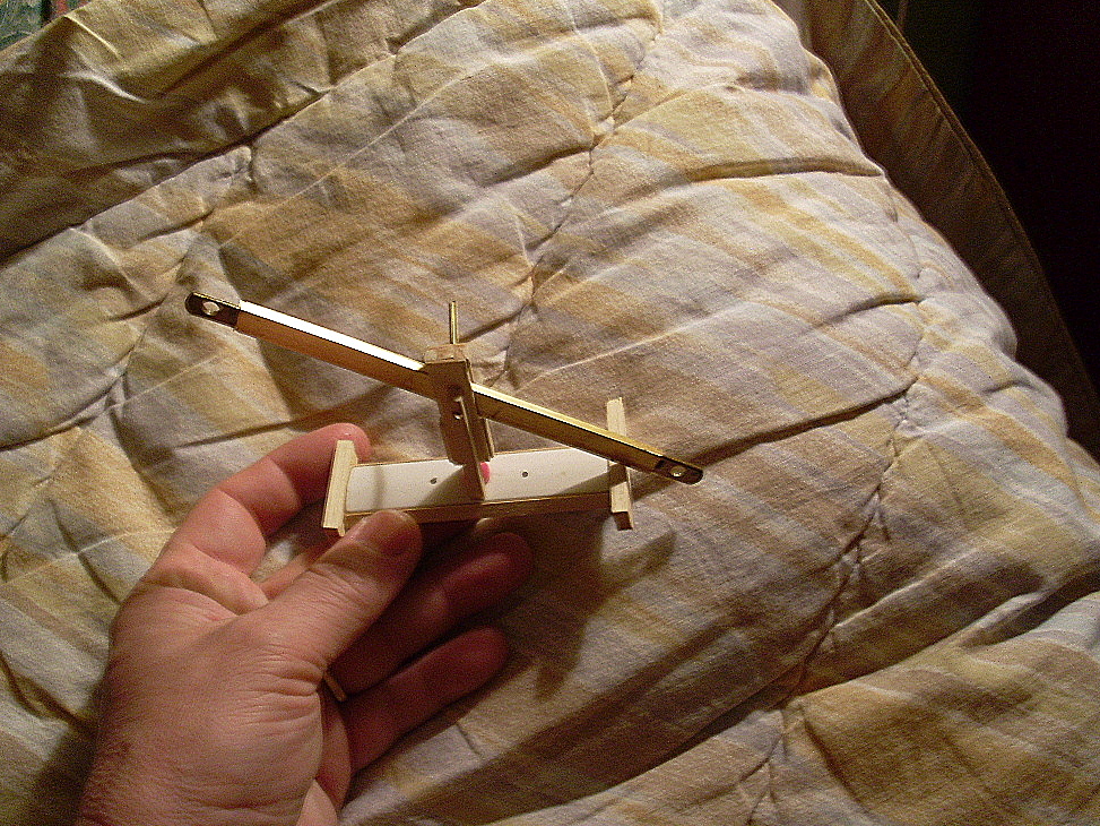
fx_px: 1271
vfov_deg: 36.0
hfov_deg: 46.8
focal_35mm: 40
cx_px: 544
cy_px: 419
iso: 80
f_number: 3
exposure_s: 1/3
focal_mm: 6.3
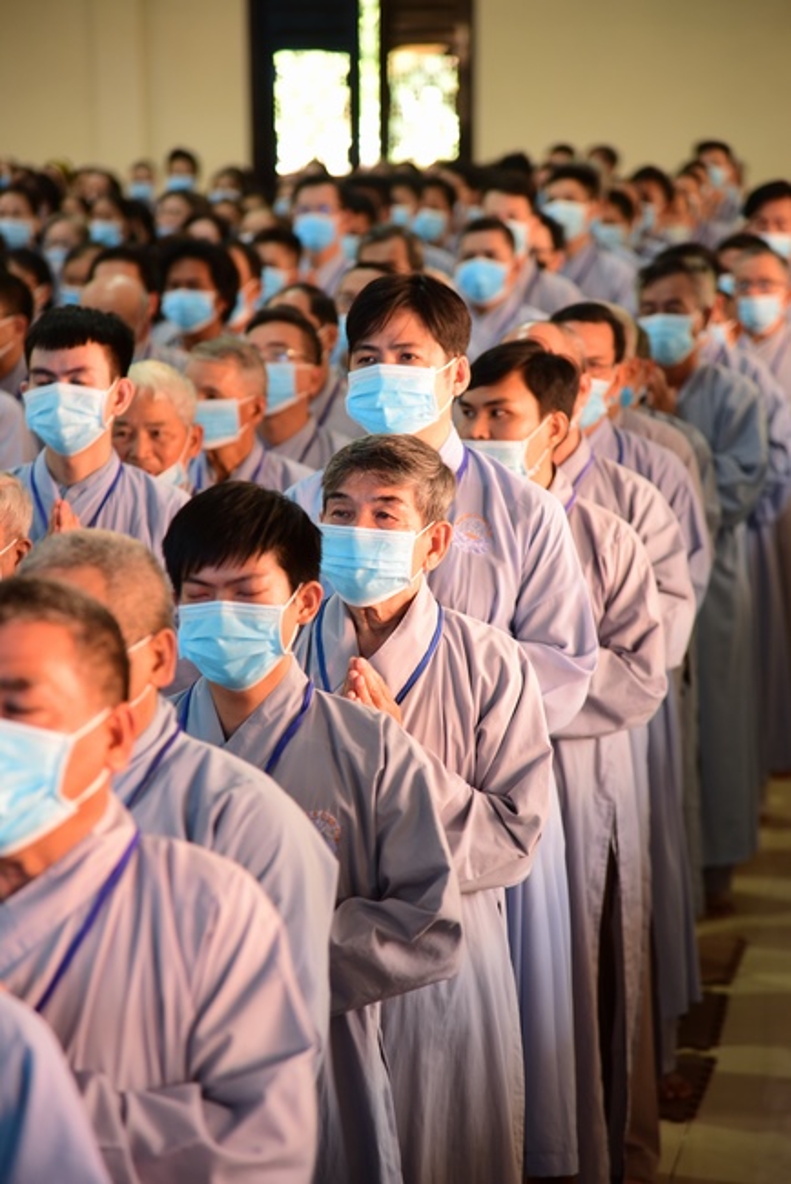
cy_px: 592
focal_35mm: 120
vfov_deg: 17.1
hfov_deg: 11.4
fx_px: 3950
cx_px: 396
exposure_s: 1/30
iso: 800
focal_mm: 120
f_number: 4
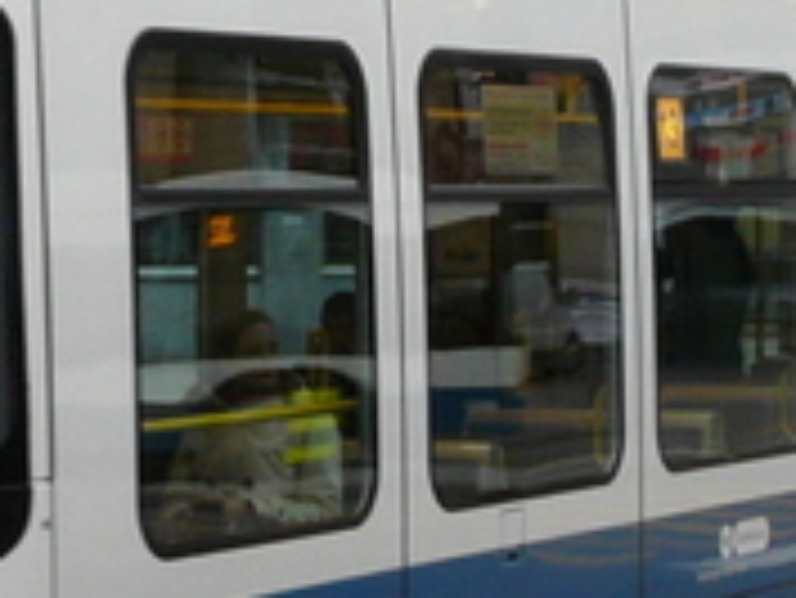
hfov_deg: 12.4
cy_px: 238
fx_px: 3636
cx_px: 54
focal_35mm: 158
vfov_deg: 9.4
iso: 125
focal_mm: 4.6
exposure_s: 1/125
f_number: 2.8
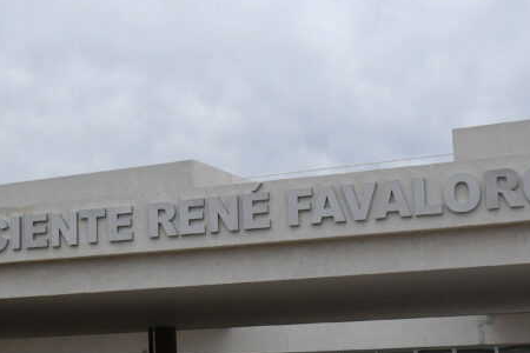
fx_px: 1207
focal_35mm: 82
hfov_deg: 24.0
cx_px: 34
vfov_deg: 16.6
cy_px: 244
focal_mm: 24
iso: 1250
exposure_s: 1/2500
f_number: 5.6
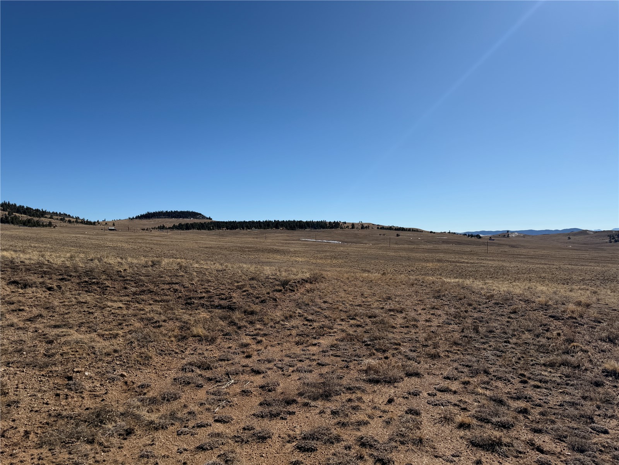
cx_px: 310
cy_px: 232
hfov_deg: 71.6
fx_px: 429
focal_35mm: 24
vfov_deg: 56.8
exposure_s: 1/10309
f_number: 1.78
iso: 80
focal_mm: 6.76
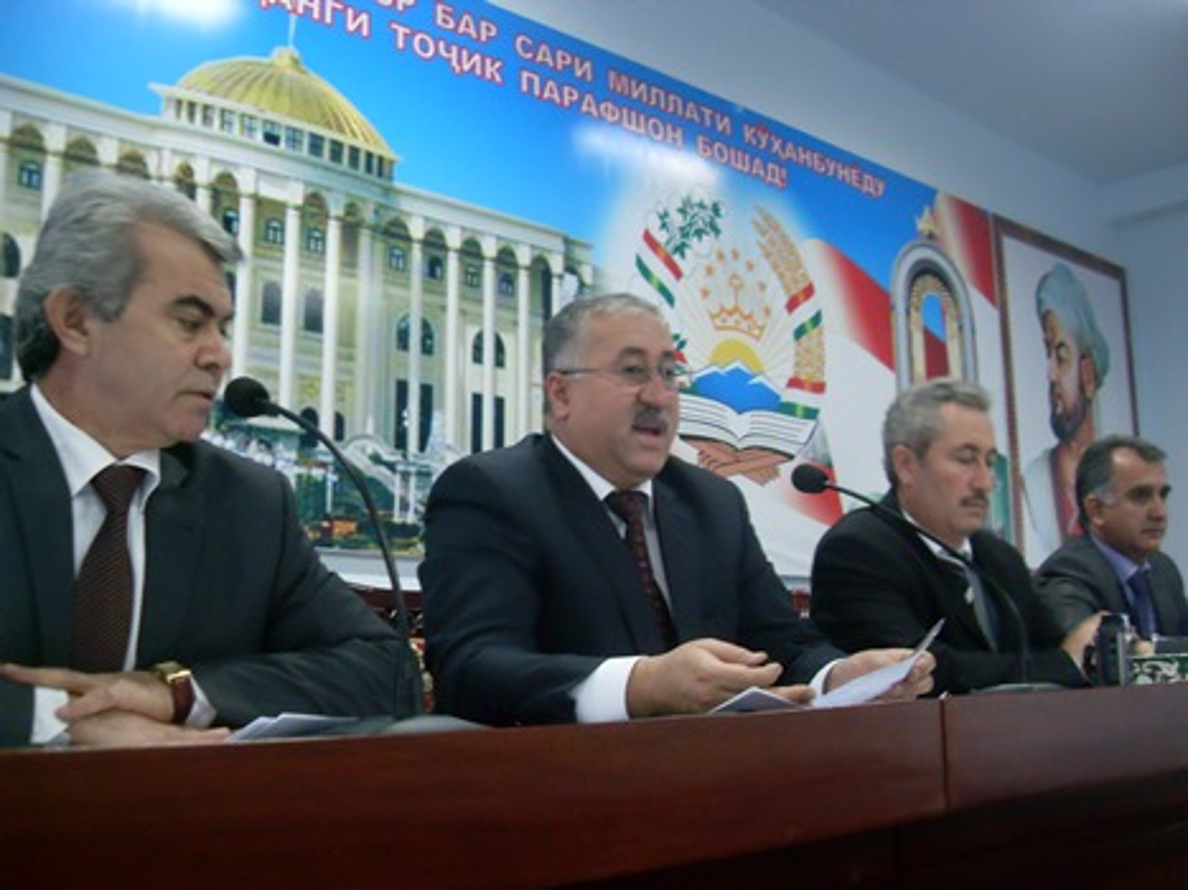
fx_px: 1269
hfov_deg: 50.2
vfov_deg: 38.6
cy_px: 445
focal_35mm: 37
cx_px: 594
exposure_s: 1/6
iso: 200
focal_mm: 6.3
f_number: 2.8
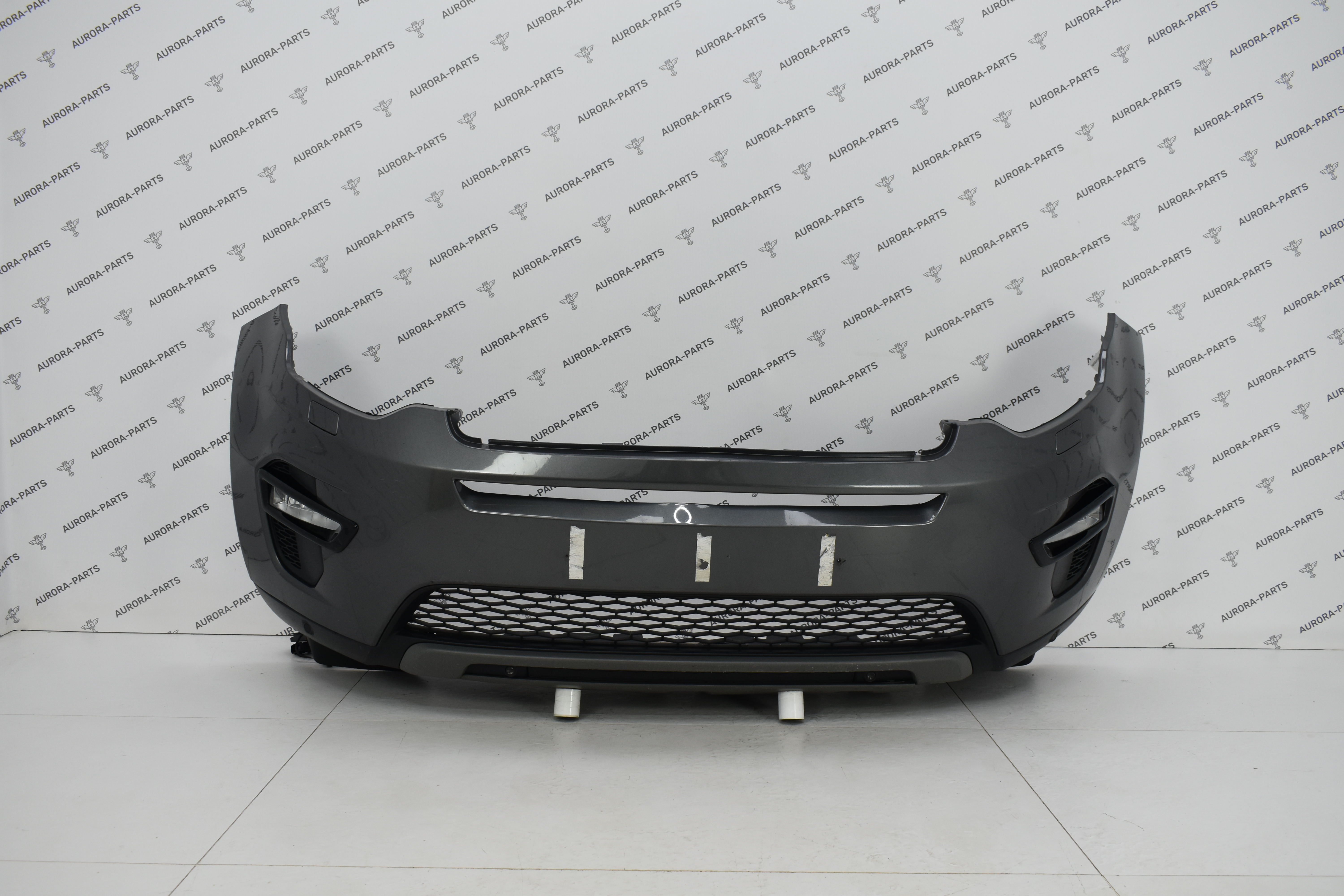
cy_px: 448
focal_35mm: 33
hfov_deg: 57.2
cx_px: 672
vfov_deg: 40.0
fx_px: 1232
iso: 400
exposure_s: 1/125
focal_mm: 22
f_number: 5.6
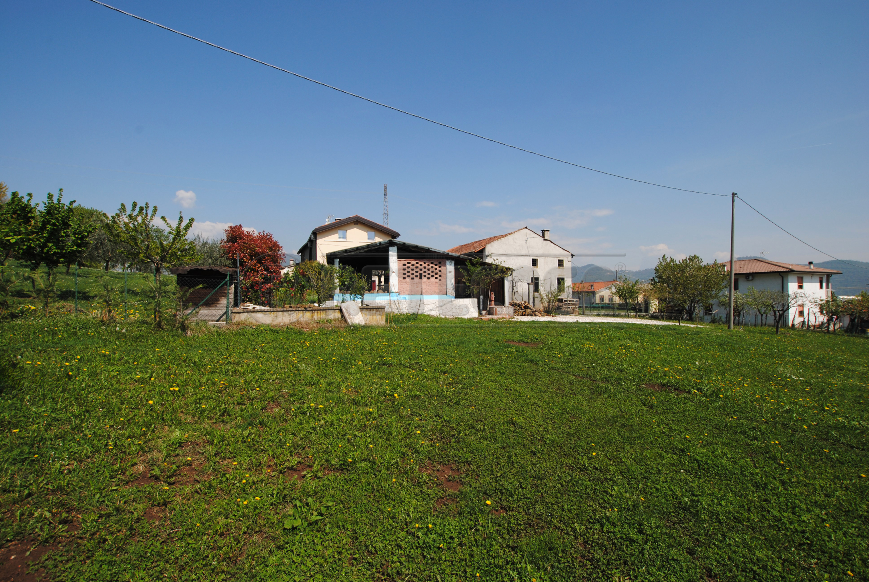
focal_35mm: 15
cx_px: 434
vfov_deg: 77.5
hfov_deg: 100.3
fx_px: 363
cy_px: 291
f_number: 8
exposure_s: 1/250
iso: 100
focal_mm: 10
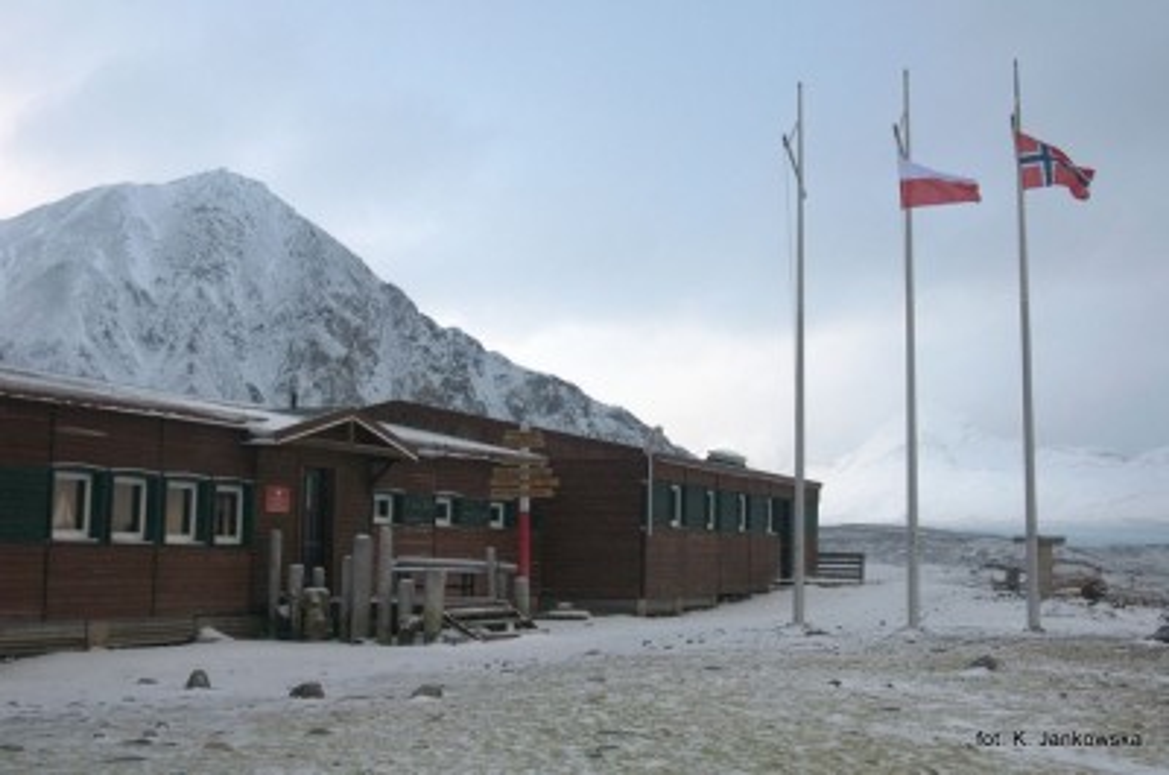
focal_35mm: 45
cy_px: 388
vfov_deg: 29.7
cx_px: 584
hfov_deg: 43.7
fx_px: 1458
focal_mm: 30
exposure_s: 1/250
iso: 400
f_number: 8
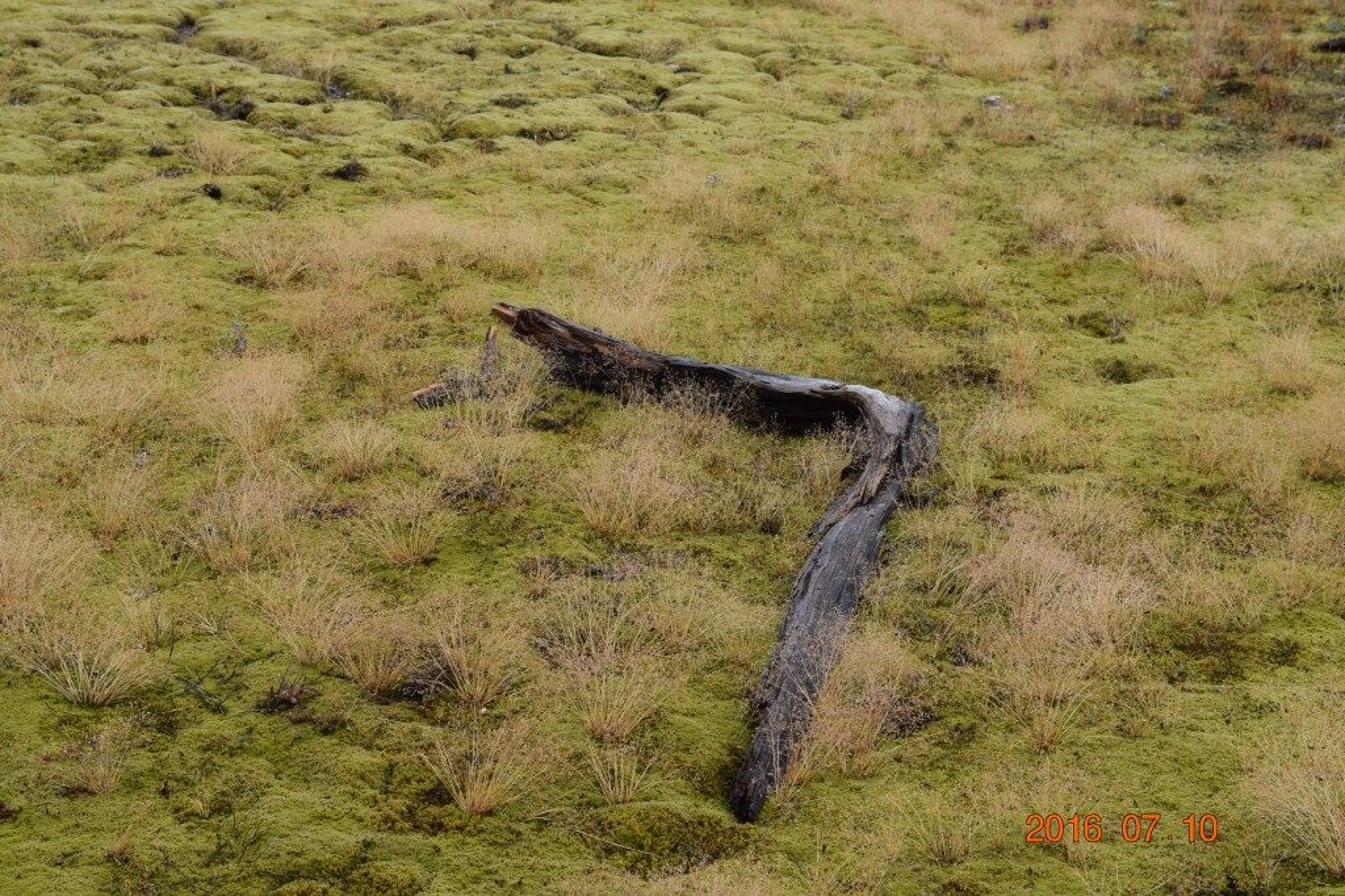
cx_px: 672
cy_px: 448
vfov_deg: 21.6
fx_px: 2353
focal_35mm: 63
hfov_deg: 31.9
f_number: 9
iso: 200
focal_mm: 42
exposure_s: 1/320
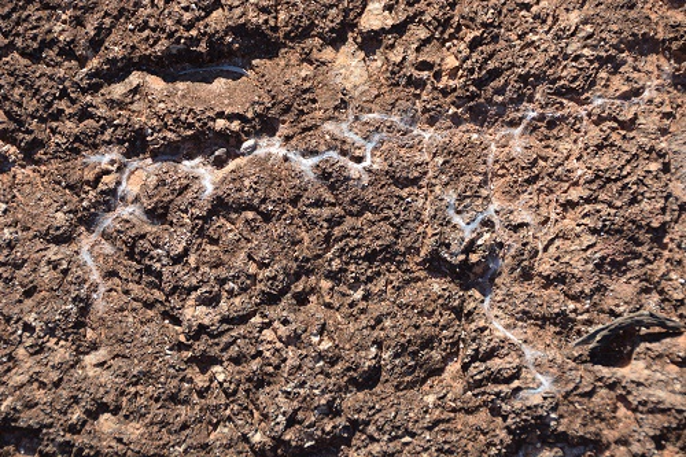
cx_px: 343
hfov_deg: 17.1
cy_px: 228
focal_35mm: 120
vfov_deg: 11.4
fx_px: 2286
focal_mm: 80
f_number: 5.6
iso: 200
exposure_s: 1/500
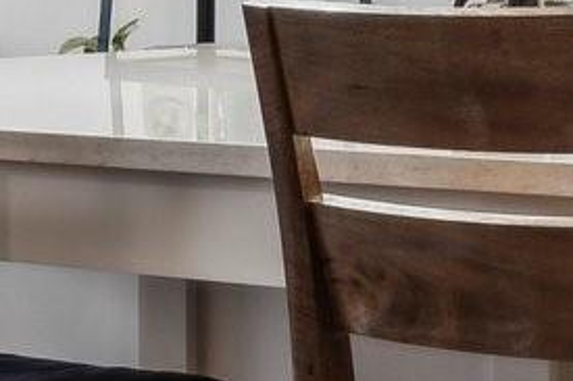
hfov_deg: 9.5
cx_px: 231
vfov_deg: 6.3
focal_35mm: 216
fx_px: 3436
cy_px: -103
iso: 160
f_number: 7.1
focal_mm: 29
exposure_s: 1/13
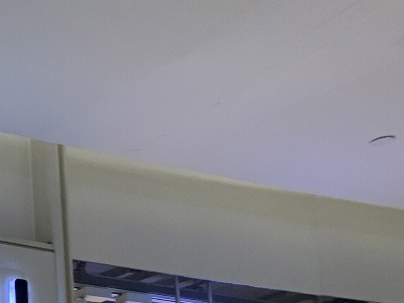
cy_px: 559
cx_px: -391
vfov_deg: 12.5
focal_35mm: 107
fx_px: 1249
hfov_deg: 15.1
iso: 50
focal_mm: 4.25
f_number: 1.8
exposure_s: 1/50
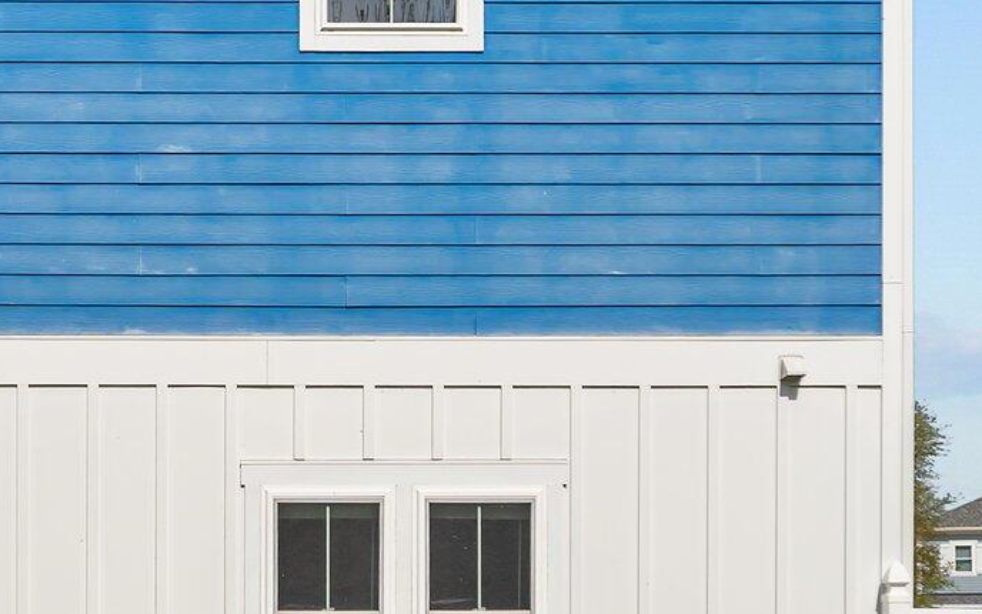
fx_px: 2275
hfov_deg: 23.2
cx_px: -29
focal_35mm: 85
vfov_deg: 15.0
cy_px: -58
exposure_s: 1/1600
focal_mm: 28
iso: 64
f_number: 4.5
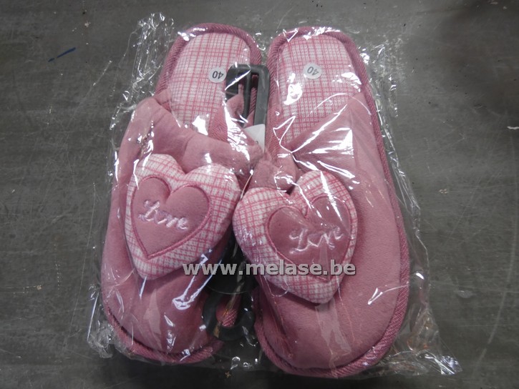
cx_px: 260
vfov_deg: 66.0
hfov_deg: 81.7
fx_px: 300
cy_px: 194
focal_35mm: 20
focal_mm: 3.6
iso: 160
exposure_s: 1/60
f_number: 2.8
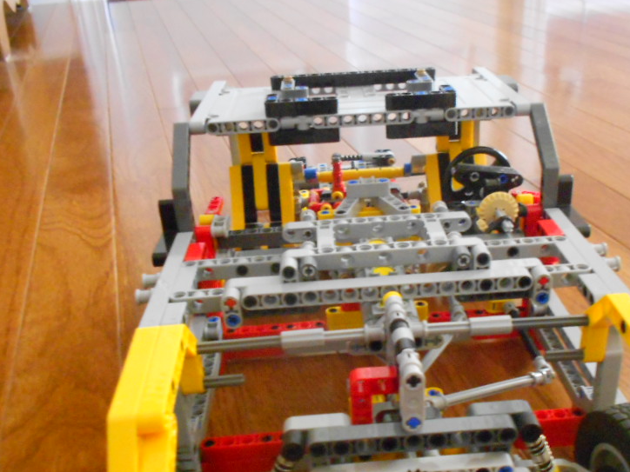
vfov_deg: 34.8
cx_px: 397
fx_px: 746
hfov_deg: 45.4
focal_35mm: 41
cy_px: 316
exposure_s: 1/5
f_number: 3.4
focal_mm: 5.1
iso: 800
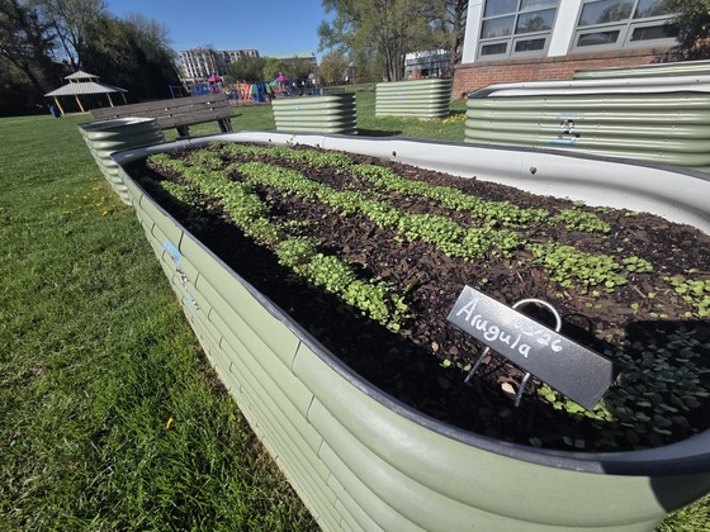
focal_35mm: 13
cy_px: 266
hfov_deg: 106.2
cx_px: 355
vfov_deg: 89.9
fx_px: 267
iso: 50
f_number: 2.2
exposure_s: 1/2476
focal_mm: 2.2
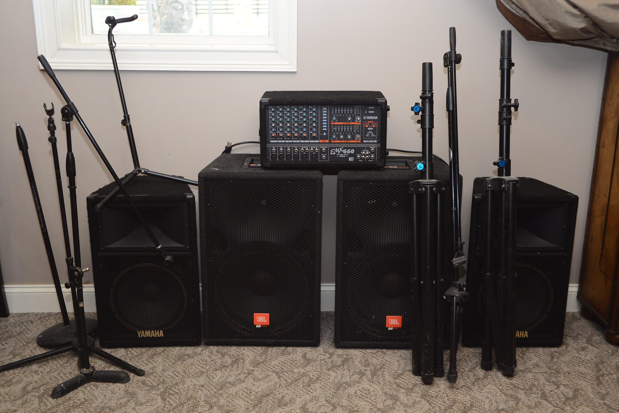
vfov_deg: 31.9
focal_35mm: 42
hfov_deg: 46.4
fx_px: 722
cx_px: 310
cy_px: 206
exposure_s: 1/160
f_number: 4.5
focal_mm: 42
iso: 1250
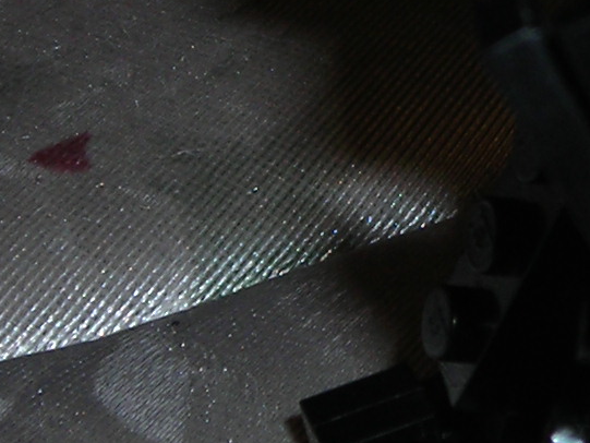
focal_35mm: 182
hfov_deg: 10.8
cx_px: 558
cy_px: 94
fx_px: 3103
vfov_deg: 8.1
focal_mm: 6.3
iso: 50
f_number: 6.4
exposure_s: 1/60.1
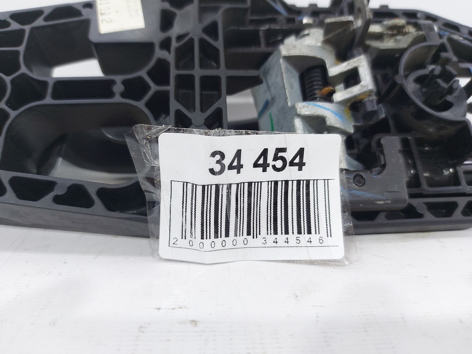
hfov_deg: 71.6
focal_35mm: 24
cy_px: 177
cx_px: 236
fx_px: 327
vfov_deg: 56.8
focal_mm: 5.23
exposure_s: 1/50
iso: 80
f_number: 1.8
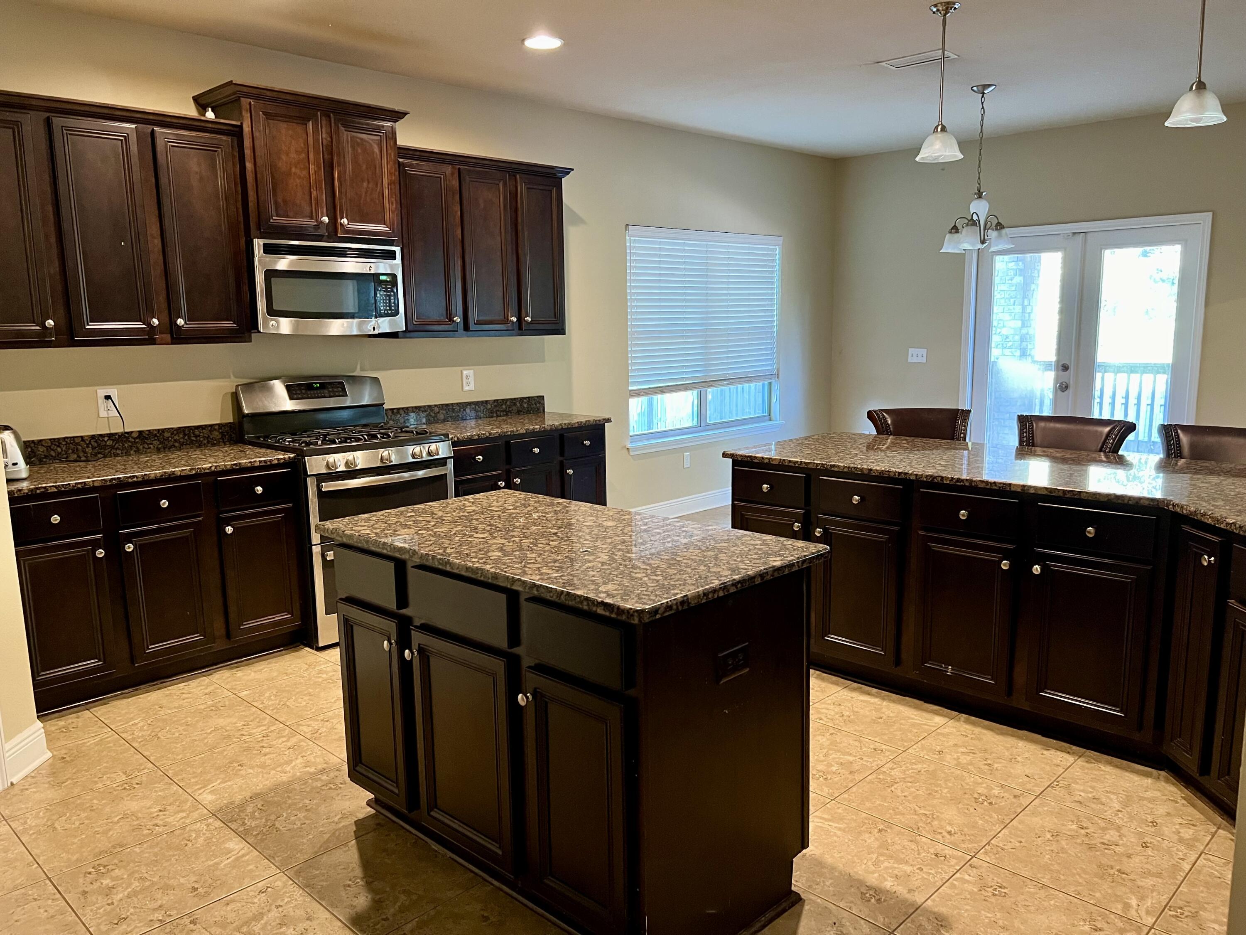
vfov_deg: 53.1
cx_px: 623
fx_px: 936
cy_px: 468
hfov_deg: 67.3
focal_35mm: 26
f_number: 1.5
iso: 500
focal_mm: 5.7
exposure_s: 1/60
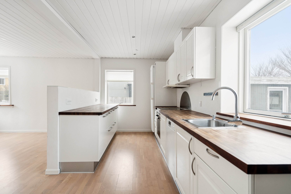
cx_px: 146
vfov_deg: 67.4
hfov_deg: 90.0
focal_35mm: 18
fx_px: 145
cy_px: 97
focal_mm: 18
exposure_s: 1/60
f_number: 5.6
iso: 400
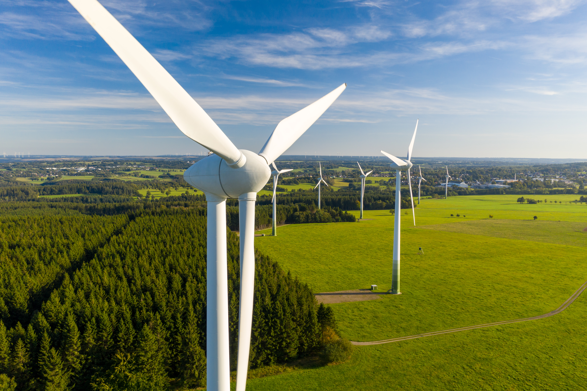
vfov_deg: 46.4
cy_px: 196
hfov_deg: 65.5
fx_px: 456
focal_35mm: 28
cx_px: 294
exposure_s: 1/200
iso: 100
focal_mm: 10.26
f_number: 4.5
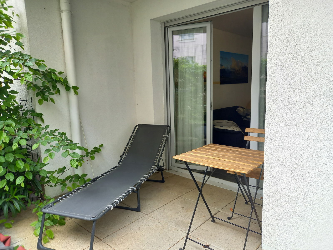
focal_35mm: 25
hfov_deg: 69.4
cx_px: 166
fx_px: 240
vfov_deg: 54.9
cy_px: 125
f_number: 2
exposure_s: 1/49
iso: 64
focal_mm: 4.6
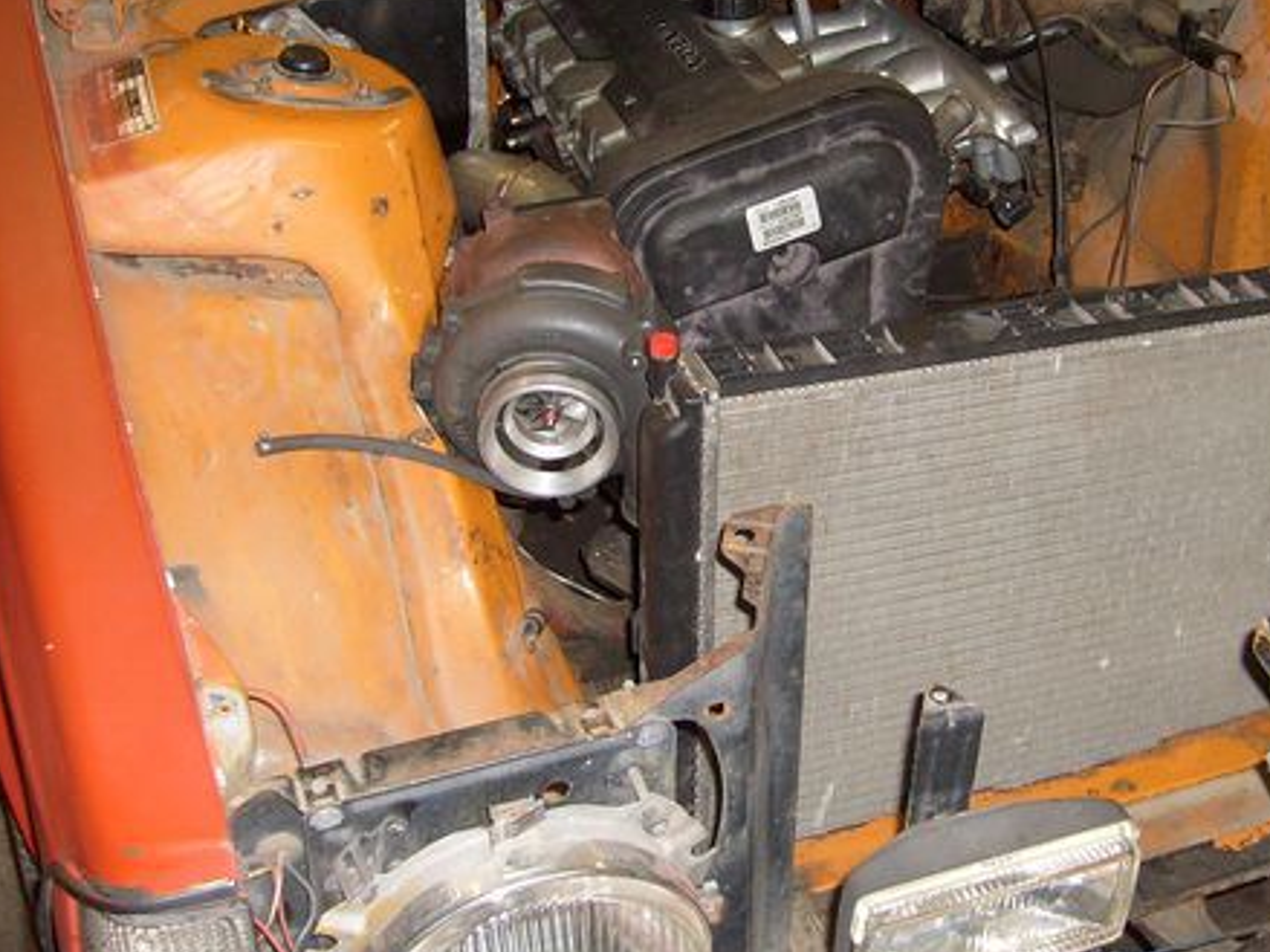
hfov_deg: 37.2
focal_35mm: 51
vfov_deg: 28.4
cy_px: 356
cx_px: 804
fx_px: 1871
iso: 100
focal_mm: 5.8
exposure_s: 1/45
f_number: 2.8
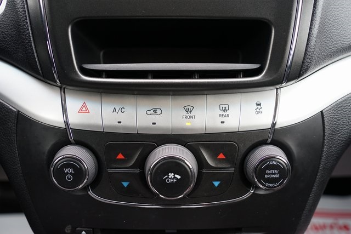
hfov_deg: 60.3
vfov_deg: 42.3
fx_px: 302
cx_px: 176
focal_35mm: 31
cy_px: 117
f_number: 4
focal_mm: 31
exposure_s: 1/60
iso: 800
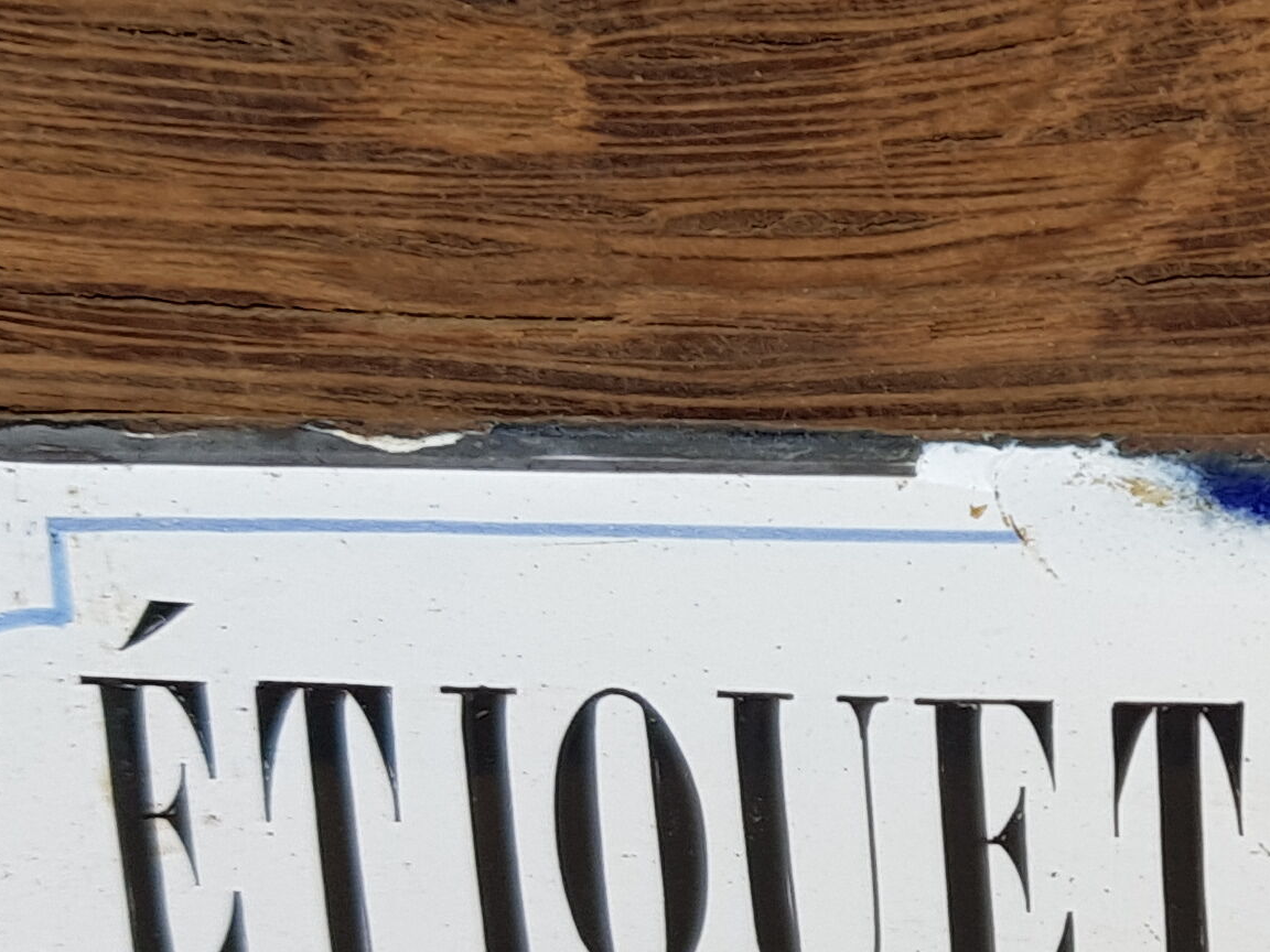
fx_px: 3339
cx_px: 1723
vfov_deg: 16.2
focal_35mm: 91
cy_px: 652
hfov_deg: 19.6
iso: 40
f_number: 1.7
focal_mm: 4.2
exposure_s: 1/115
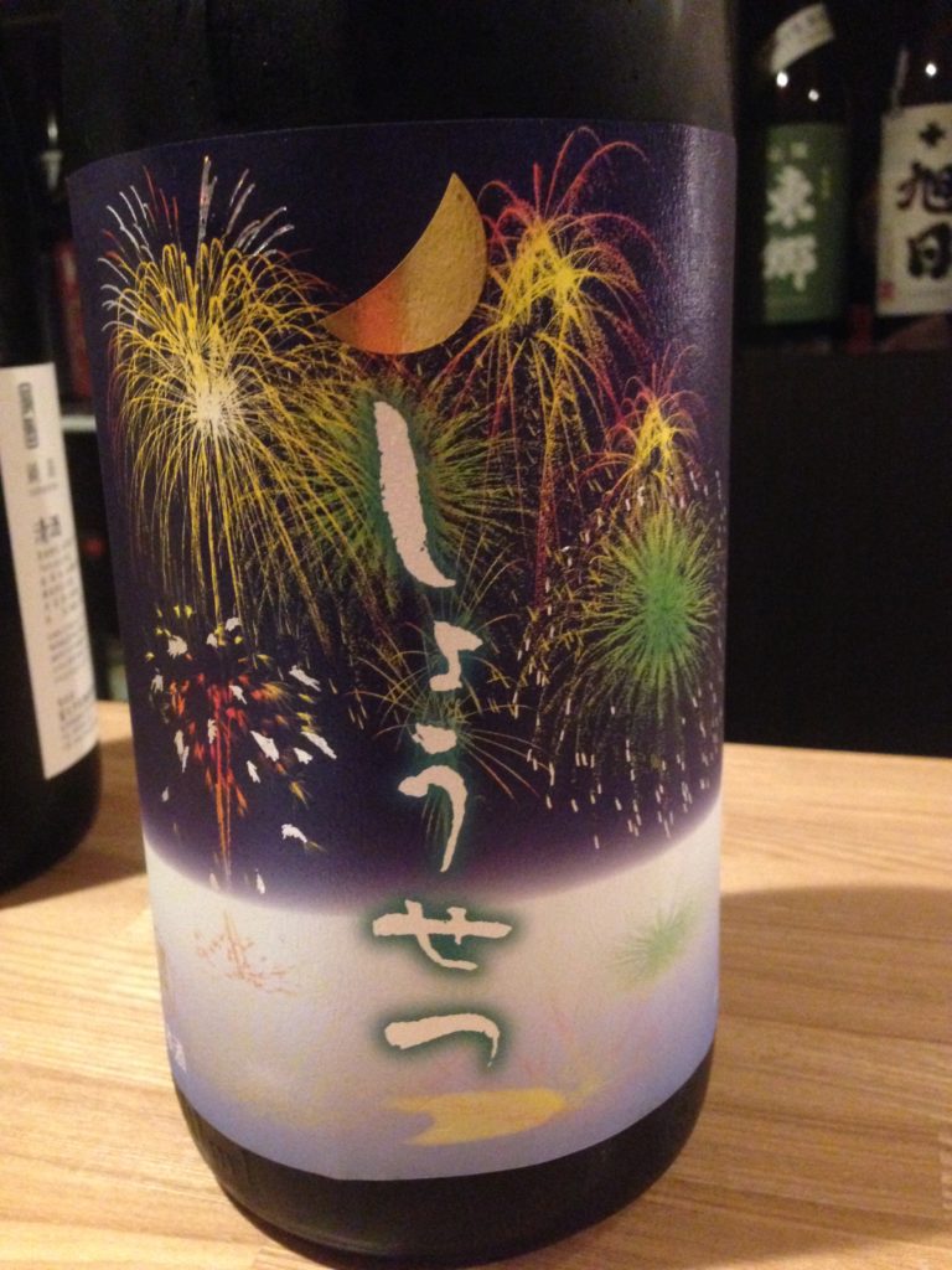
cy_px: 635
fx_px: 1210
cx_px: 476
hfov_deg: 42.9
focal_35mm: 33
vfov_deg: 55.4
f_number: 2.4
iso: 800
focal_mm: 4.12
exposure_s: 1/15
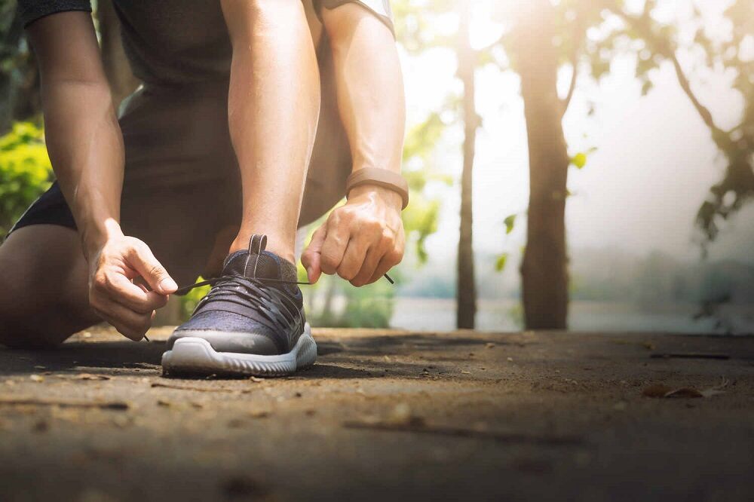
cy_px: 251
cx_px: 377
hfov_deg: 37.5
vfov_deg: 25.5
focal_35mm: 53
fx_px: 1110
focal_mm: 35
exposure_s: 1/1000
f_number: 3.2
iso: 400
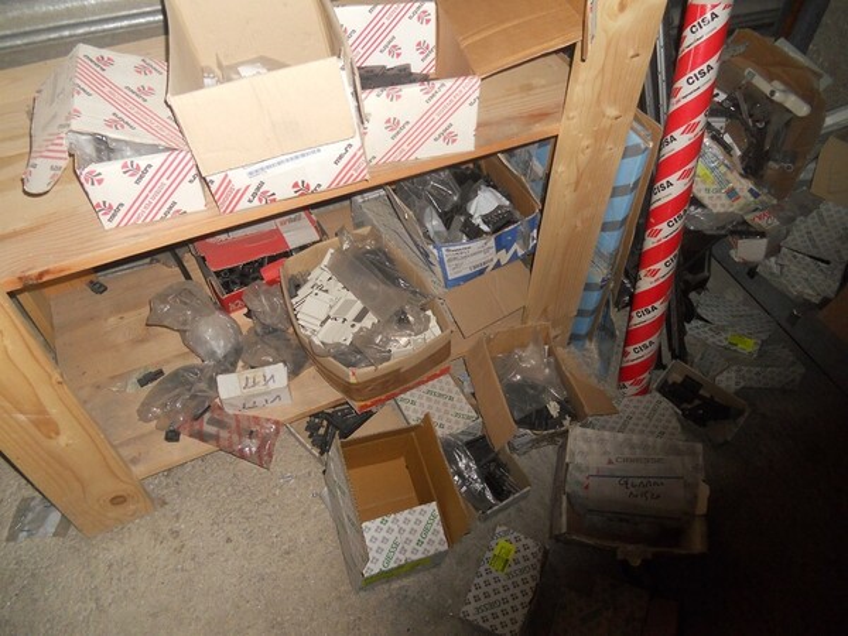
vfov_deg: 51.4
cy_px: 318
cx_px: 424
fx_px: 661
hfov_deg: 65.3
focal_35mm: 27
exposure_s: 1/25
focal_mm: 4.9
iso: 200
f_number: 3.2
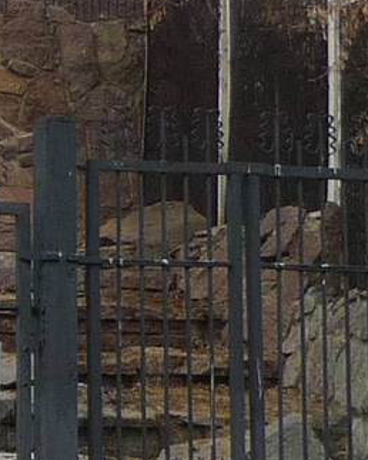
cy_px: 81
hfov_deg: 6.0
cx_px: -723
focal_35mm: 237
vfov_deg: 8.1
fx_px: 3230
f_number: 2.9
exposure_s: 1/800
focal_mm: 6.3
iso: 100
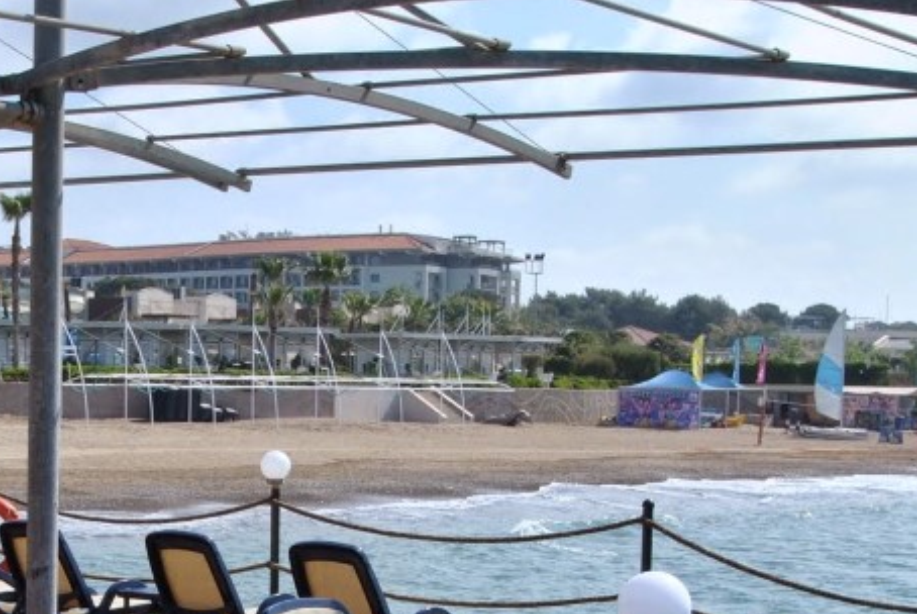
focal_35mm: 91
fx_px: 2321
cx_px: 161
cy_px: 677
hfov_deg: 22.0
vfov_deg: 14.7
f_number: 8
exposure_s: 1/250
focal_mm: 24
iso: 100
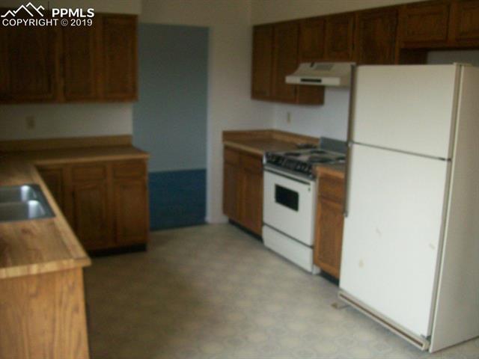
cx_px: 240
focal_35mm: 36
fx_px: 498
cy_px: 180
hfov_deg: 51.4
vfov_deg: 39.7
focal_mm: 6
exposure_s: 1/64
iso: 200
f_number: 2.7
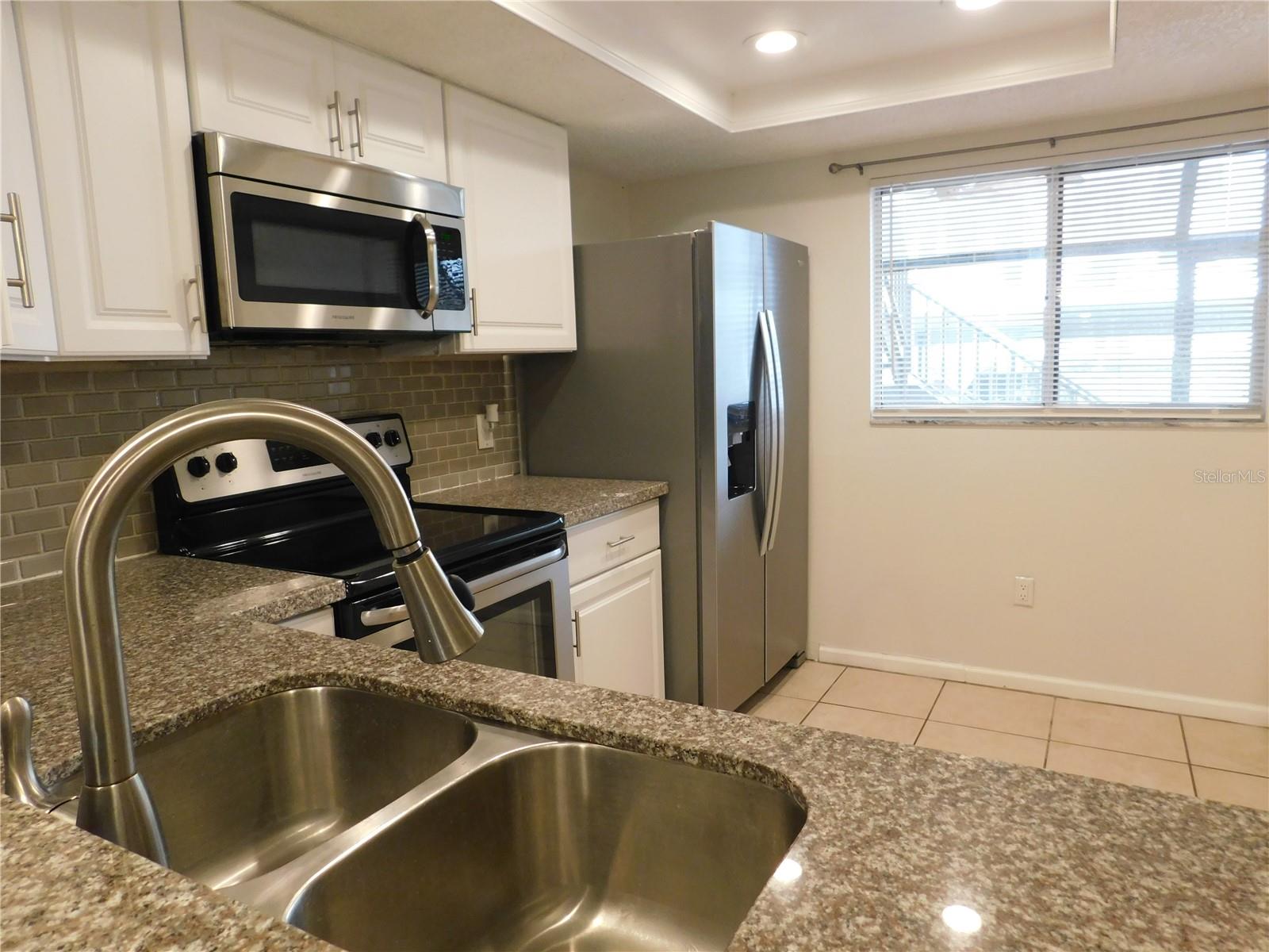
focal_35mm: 23
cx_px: 634
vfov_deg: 58.9
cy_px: 476
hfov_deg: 73.9
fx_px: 843
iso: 250
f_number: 3
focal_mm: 4
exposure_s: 1/30
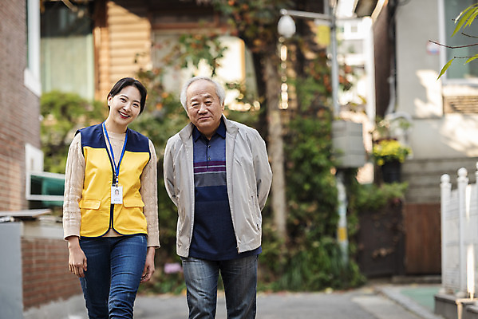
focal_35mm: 125
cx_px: 239
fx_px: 1660
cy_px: 160
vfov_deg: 11.0
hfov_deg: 16.4
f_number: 2.8
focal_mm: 125
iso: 200
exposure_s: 1/200
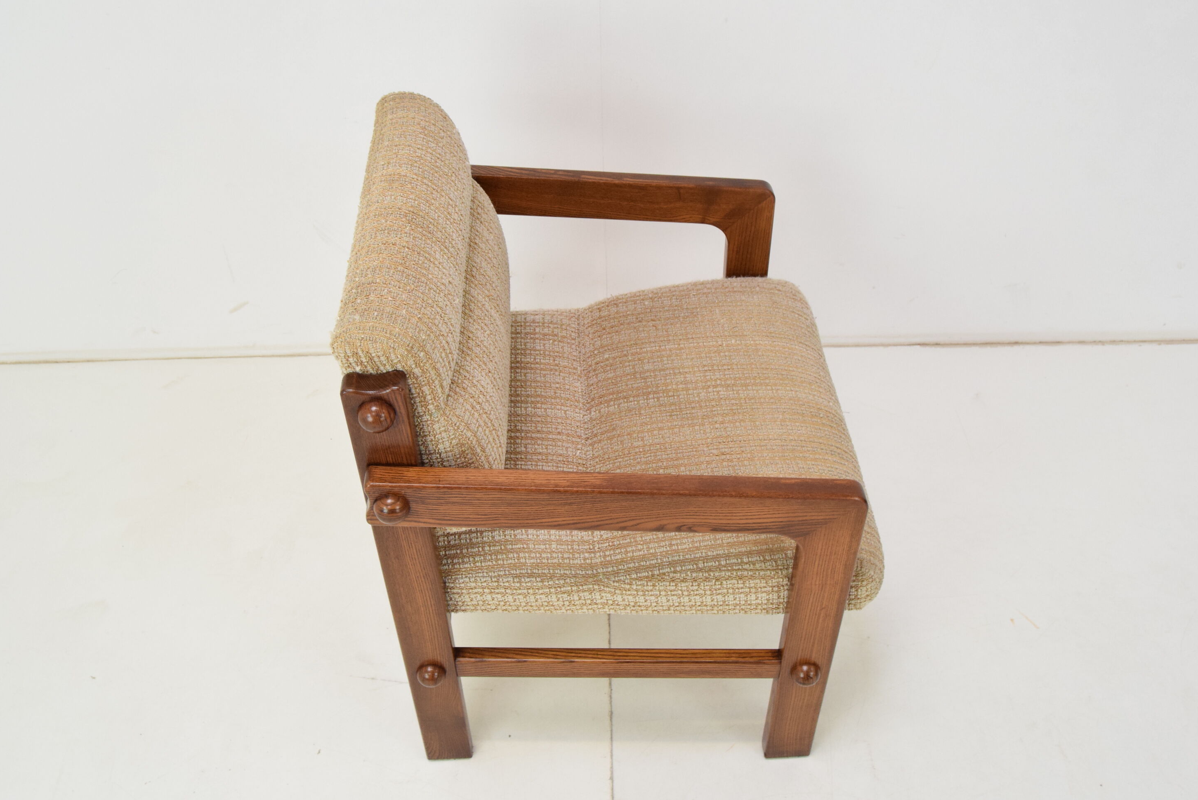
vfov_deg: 38.9
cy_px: 399
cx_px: 600
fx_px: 1132
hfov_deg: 55.8
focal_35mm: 34
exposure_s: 1/200
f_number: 7.1
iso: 1600
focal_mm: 22
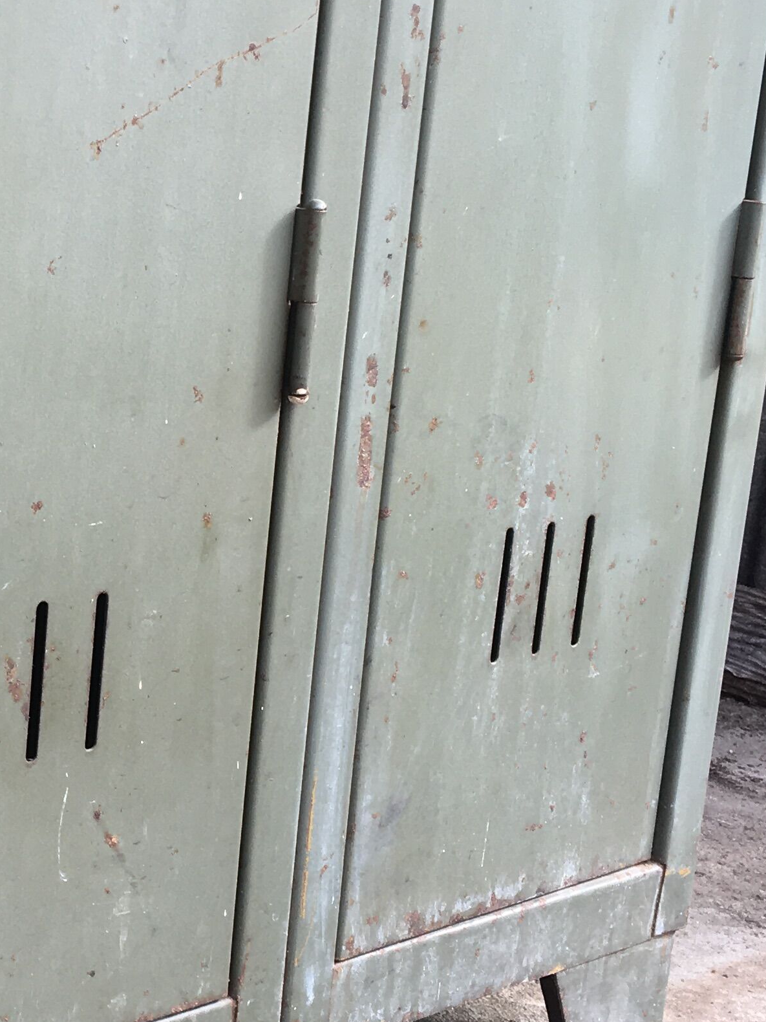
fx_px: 2183
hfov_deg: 19.2
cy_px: 554
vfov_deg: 26.3
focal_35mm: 74
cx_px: -48
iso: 25
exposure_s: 1/195
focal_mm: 4.15
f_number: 2.2
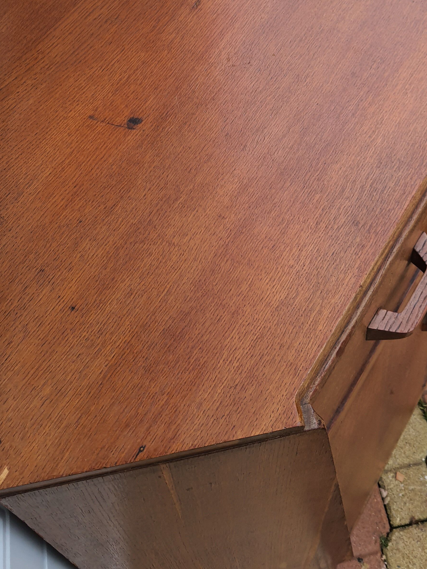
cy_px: 133
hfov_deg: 32.8
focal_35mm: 44
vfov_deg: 41.5
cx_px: 240
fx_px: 724
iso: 50
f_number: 1.7
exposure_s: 1/270
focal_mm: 4.32
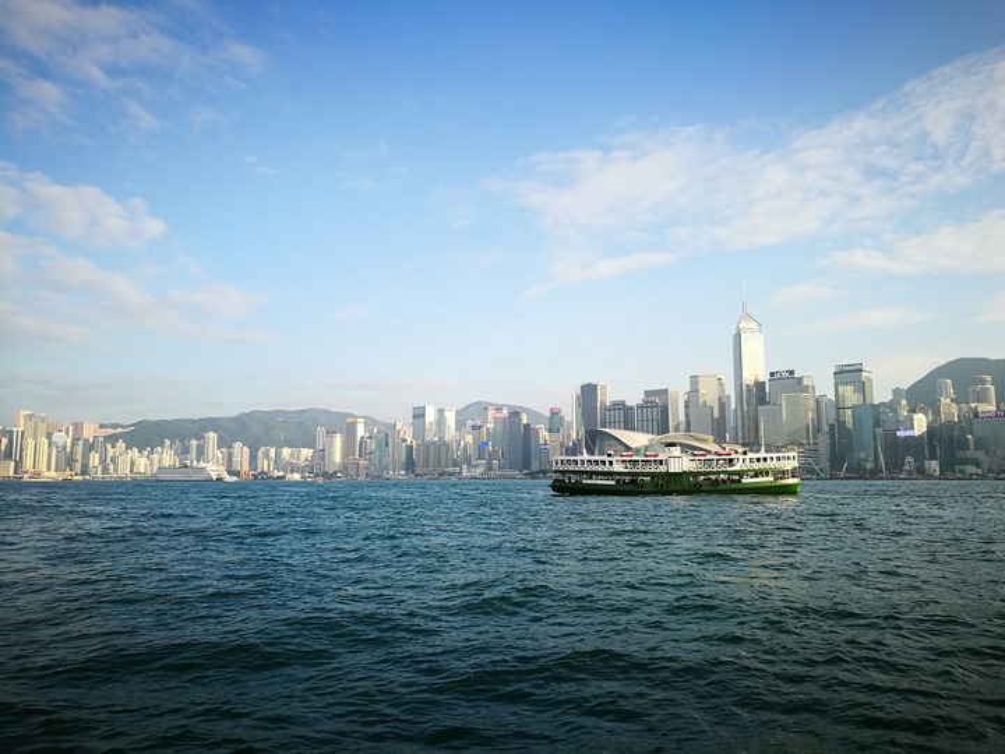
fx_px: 784
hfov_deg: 65.3
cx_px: 502
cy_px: 377
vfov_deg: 51.4
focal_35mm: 27
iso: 50
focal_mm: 4.5
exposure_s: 1/419
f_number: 2.2
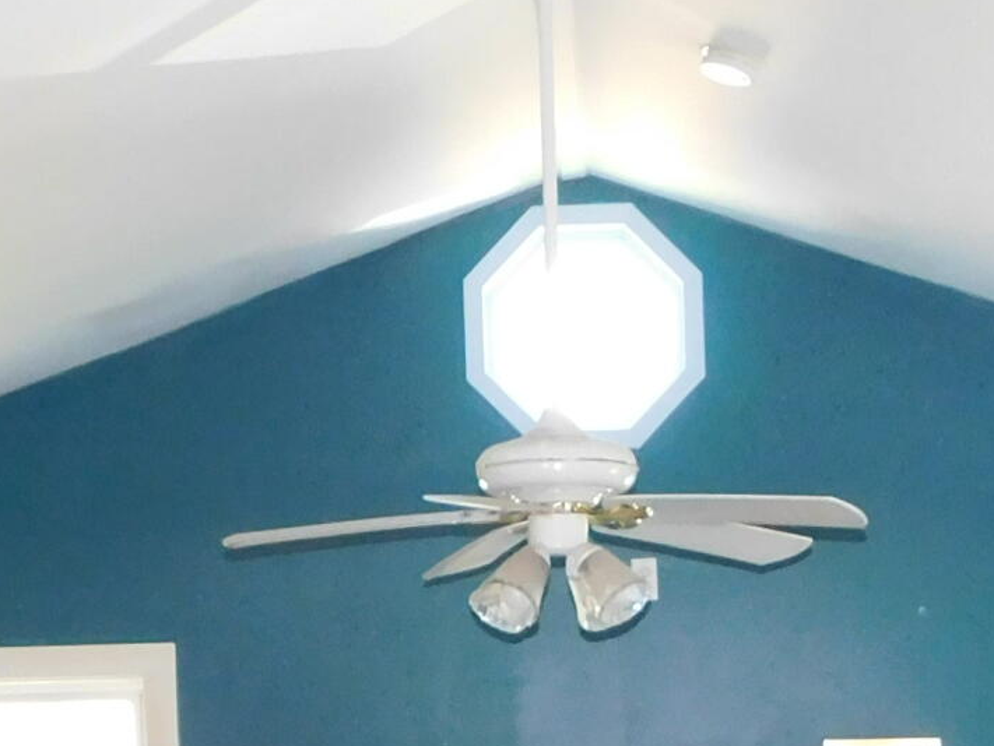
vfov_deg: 14.0
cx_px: 547
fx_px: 2787
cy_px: 1220
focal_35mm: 97
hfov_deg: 20.2
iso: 280
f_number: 3
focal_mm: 4
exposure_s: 1/30
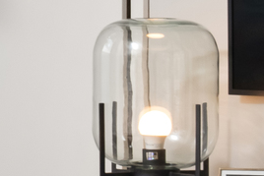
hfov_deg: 6.1
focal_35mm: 320
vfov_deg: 4.3
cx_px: -433
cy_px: 73
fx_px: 2348
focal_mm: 53
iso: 400
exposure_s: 1/125
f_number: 11
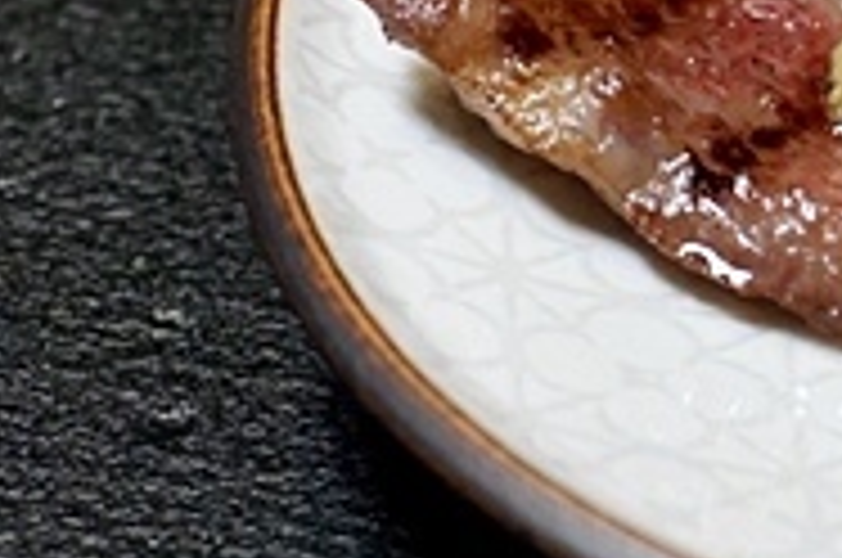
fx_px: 3782
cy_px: -50
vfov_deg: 8.4
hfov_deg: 12.2
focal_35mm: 162
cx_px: 1157
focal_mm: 32
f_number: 5.6
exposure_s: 1/60
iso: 640
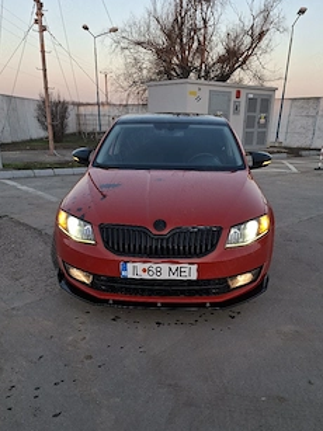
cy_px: 268
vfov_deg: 59.2
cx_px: 166
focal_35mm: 30
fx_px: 373
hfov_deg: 46.8
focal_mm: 5.54
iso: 50
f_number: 1.8
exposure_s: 1/116
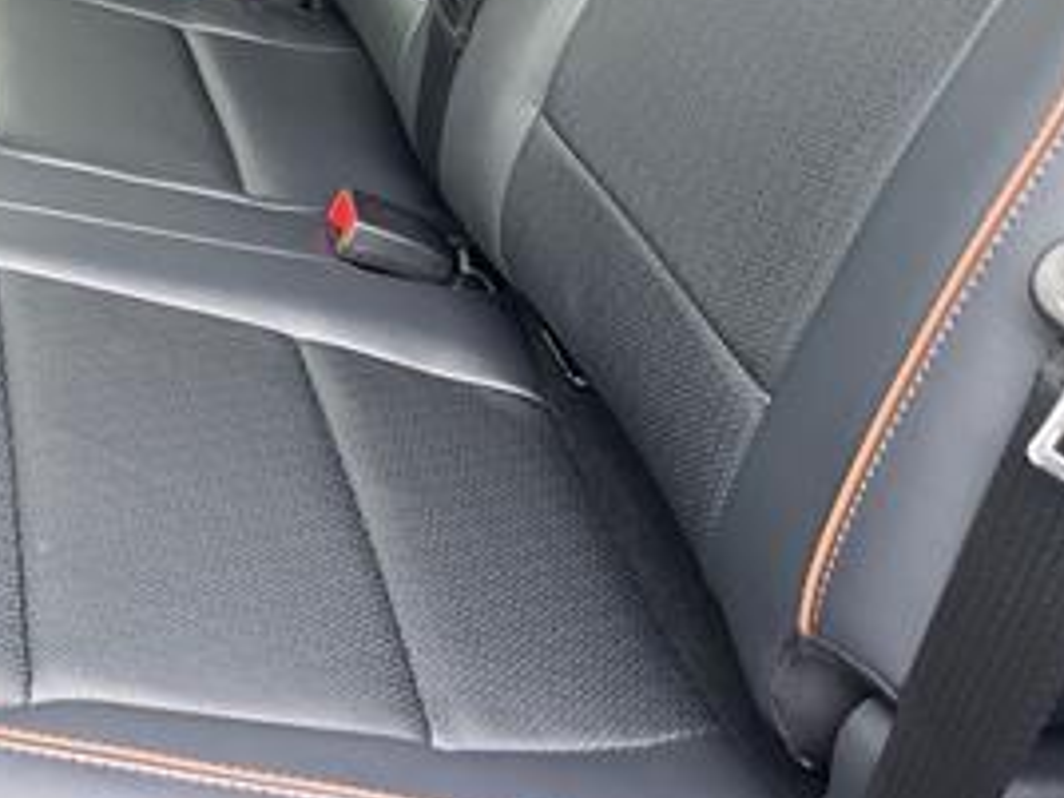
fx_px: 1906
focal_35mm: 62
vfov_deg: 22.4
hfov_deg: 28.8
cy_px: -64
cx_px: -56
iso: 250
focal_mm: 5.1
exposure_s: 1/54
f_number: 1.6
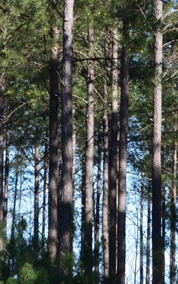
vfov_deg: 6.0
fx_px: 2717
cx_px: -96
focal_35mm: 350
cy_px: 340
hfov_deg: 3.7
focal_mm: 55
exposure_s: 1/250
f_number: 10
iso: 400
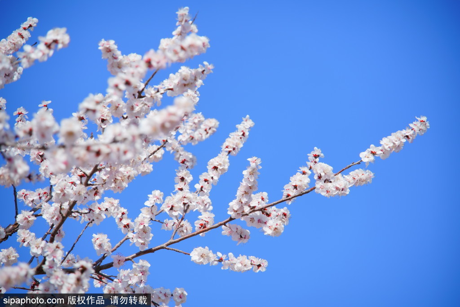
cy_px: 154
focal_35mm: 171
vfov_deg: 8.0
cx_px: 230
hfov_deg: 12.0
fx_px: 2185
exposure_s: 1/640
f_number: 5.6
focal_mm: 171
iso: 100
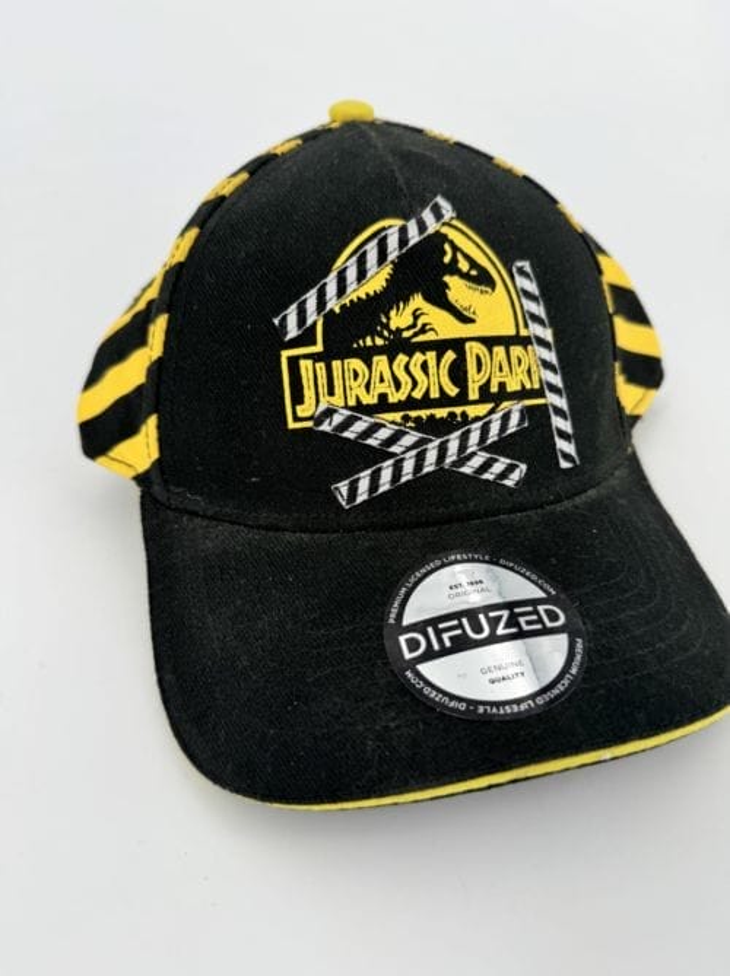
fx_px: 676
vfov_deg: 71.7
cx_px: 365
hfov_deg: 56.7
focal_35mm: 24
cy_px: 488
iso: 80
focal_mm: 6.76
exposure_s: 1/621
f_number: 1.78
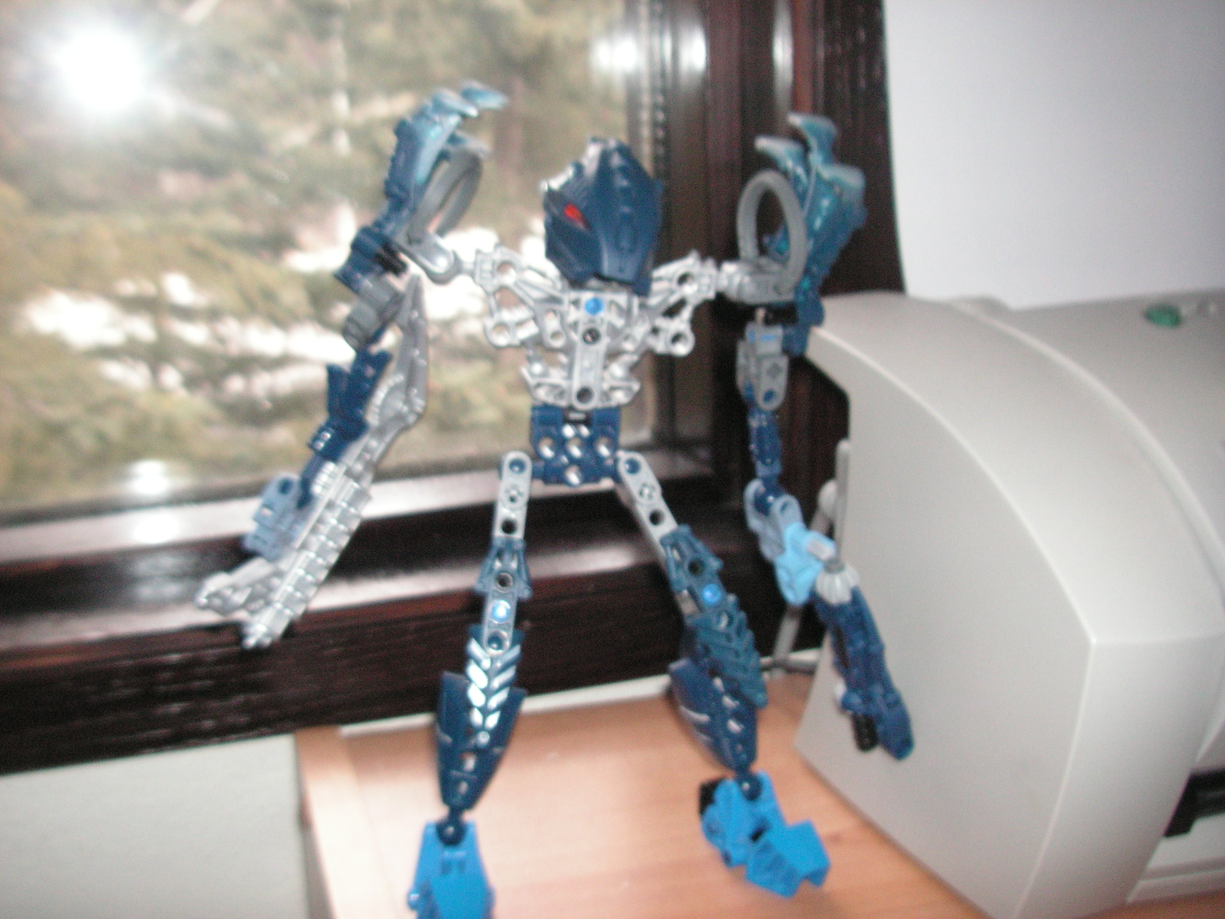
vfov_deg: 37.7
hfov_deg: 49.0
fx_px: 1345
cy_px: 460
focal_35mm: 38
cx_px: 612
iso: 160
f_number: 3.3
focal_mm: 6.3
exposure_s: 1/45
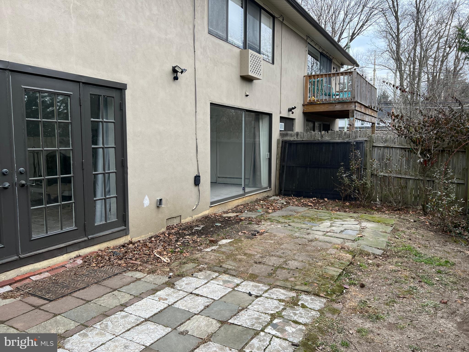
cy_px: 176
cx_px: 234
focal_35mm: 26
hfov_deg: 67.3
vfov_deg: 53.1
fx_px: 352
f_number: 1.5
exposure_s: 1/486
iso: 50
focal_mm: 5.7
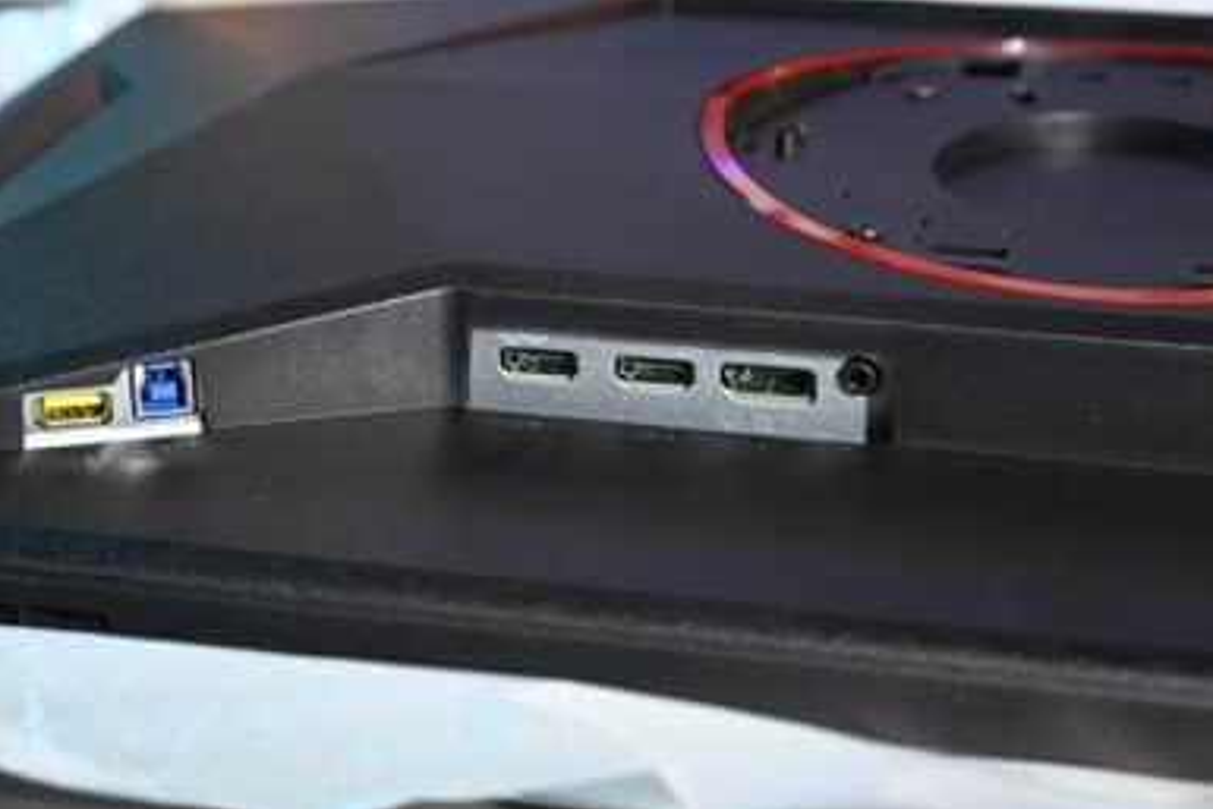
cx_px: 608
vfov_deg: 18.0
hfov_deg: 26.6
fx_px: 2562
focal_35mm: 76
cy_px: 406
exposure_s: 1/80
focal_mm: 75
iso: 3200
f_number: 7.1
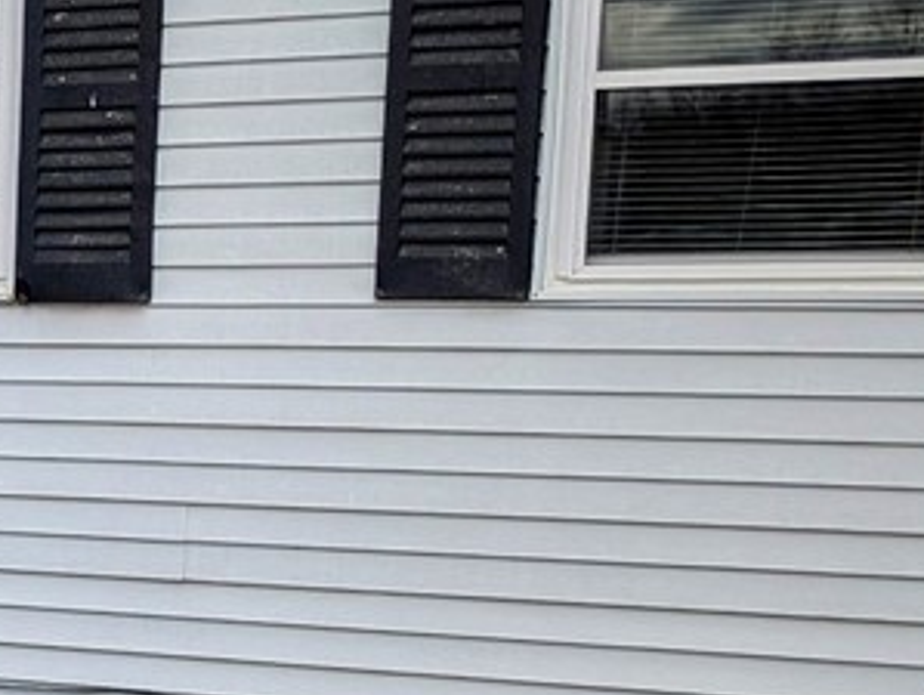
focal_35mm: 115
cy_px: 717
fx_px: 3073
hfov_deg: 14.8
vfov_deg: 12.7
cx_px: -773
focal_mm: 6.81
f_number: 1.85
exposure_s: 1/1887
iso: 47
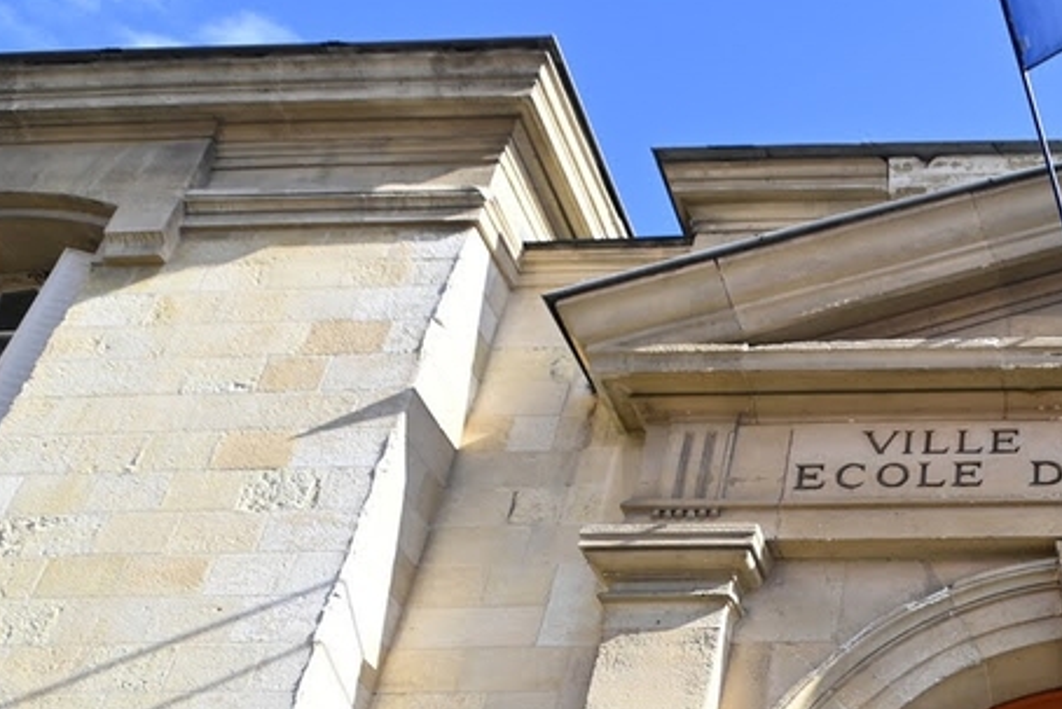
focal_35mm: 37
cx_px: 1125
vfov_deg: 29.1
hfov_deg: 42.6
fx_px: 1092
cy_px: 924
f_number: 2.8
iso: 100
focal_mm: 14
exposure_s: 1/800
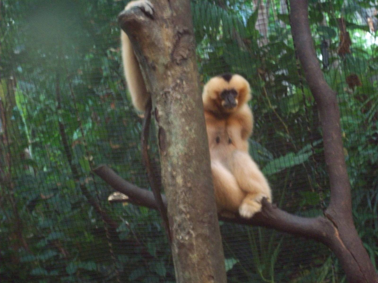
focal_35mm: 111
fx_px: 1212
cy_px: 142
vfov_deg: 13.3
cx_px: 189
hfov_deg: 17.7
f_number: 5.2
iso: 200
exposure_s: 1/8
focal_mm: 18.6
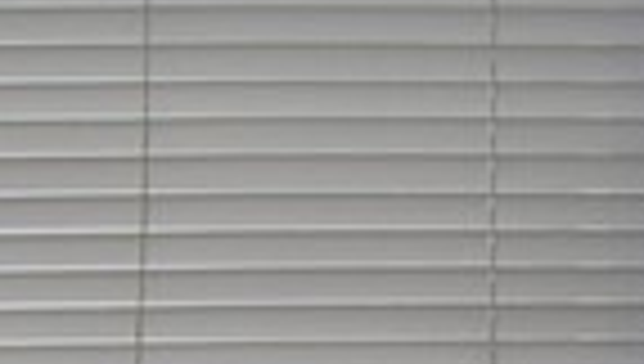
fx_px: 5063
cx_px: 820
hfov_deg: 7.2
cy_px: 863
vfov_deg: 4.1
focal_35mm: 296
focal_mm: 7.8
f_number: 2.8
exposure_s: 1/60.1
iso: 50
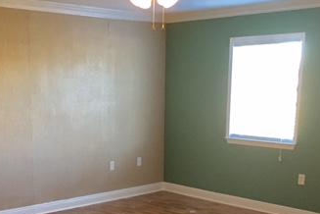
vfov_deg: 22.7
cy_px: 173
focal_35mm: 59
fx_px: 524
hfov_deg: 33.6
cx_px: 104
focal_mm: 4.15
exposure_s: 1/15
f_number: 2.2
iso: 64
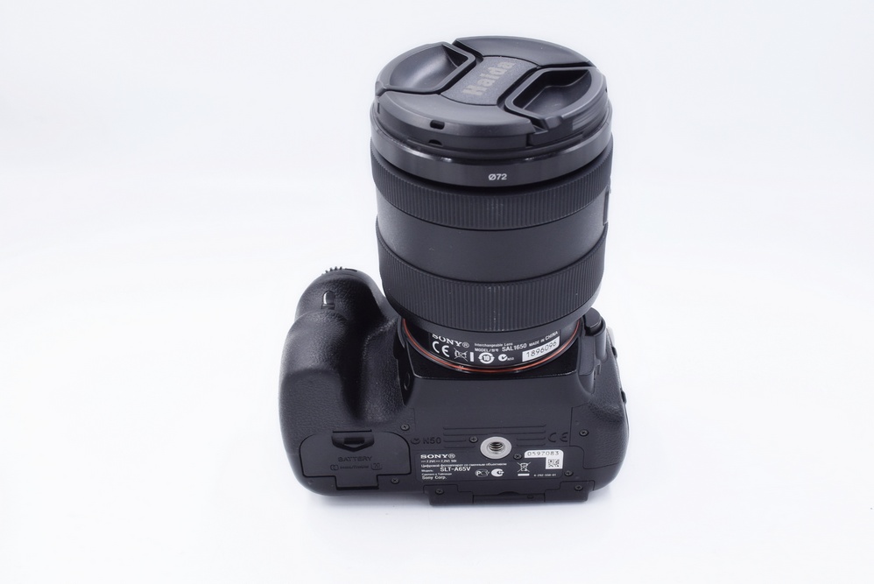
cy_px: 292
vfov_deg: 34.3
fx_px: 947
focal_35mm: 39
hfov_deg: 49.5
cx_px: 437
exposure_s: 1/160
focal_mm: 26
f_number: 8
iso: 400
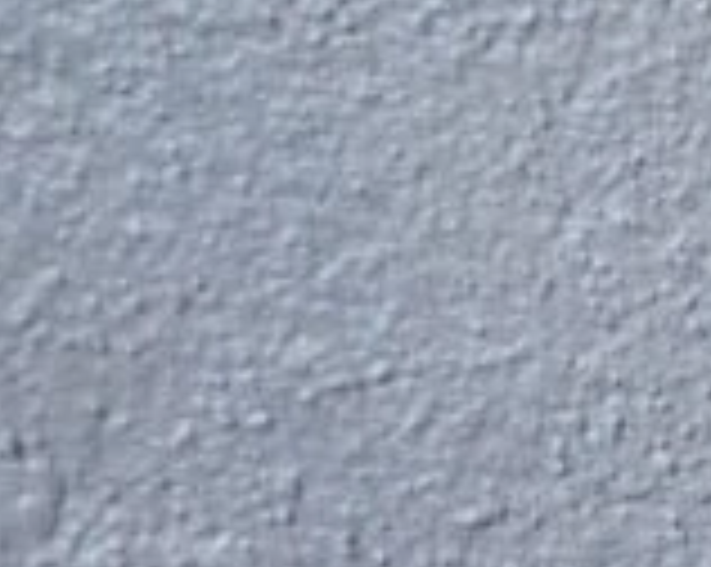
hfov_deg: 8.1
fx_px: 4603
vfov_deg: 6.9
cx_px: 1782
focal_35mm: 219
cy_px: 1012
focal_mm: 24
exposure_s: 1/60
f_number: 4
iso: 1250
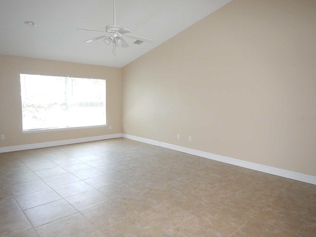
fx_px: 219
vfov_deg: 56.8
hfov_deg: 71.6
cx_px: 158
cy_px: 118
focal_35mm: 24
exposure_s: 1/30
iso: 320
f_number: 2.8
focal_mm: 4.3
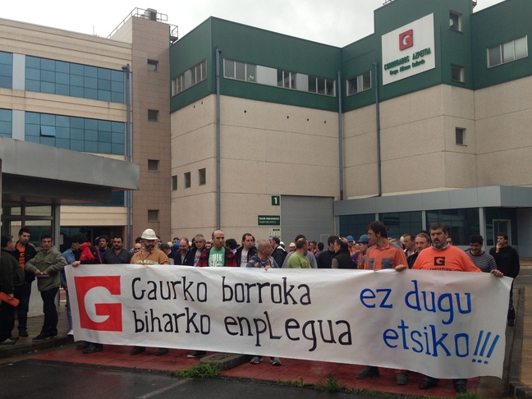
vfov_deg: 38.7
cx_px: 278
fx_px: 569
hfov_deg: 50.1
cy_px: 200
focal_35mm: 37
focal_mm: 4.13
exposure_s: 1/149
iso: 64
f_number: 2.4
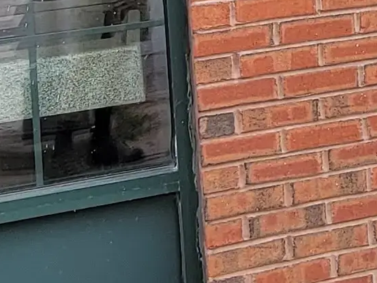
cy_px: -211
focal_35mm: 94
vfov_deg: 14.1
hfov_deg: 18.8
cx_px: 532
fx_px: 1024
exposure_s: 1/269
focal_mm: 2.2
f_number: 2.2
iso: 50
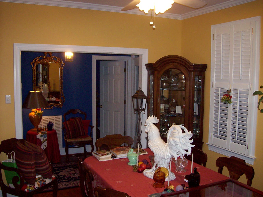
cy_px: 98
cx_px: 132
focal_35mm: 36
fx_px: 273
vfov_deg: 39.6
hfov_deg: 51.4
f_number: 2.7
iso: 140
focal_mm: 6
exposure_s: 1/64
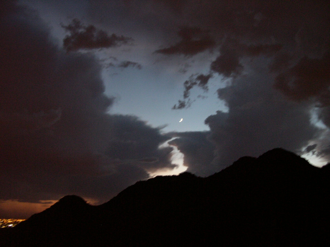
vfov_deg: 37.7
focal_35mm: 38
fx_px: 362
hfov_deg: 49.0
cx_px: 165
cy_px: 124
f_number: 2.8
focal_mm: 8
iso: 400
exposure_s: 1/4.8
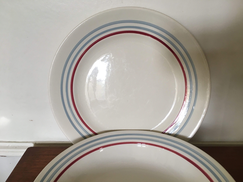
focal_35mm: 29
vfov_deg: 48.2
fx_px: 204
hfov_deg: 61.7
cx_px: 122
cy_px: 91
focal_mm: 4.15
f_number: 2.2
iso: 80
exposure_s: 1/33
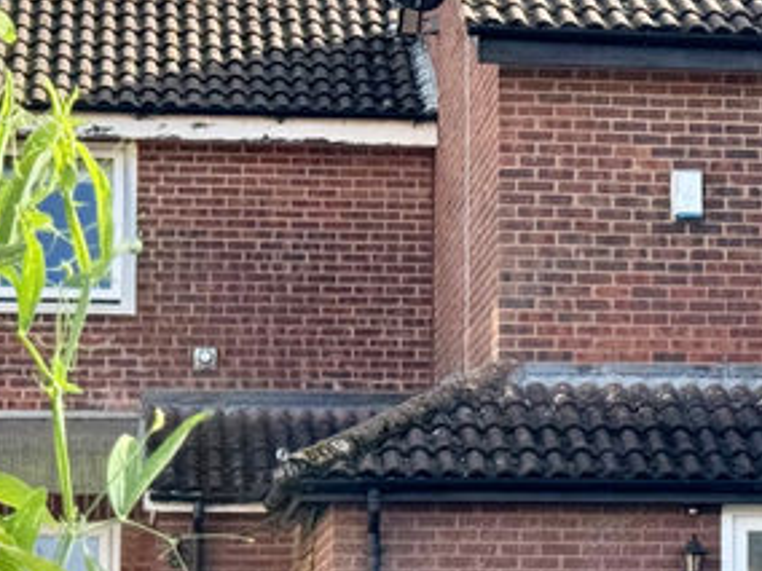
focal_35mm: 162
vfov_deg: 9.2
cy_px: 330
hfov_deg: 12.0
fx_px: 3566
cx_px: 840
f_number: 1.78
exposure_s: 1/1172
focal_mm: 6.76
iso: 64
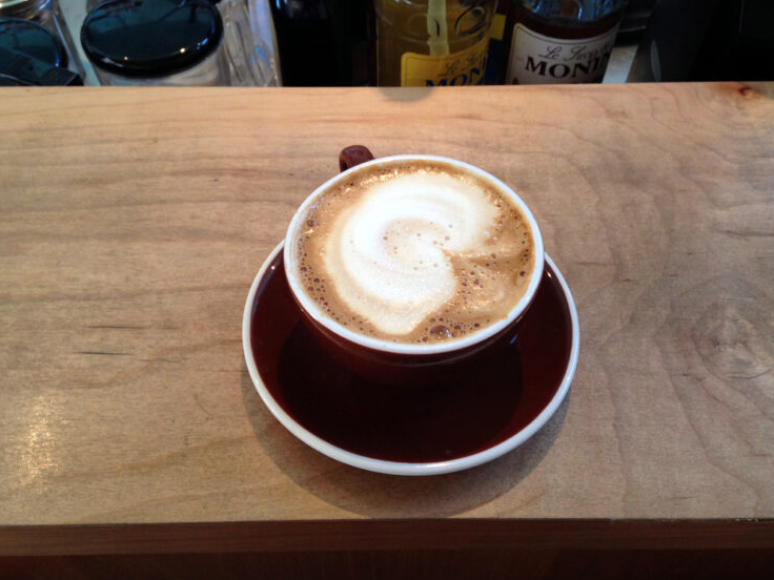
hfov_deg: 54.0
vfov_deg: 41.8
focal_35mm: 34
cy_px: 284
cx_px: 388
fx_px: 760
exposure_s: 1/20
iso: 100
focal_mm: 4.12
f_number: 2.4
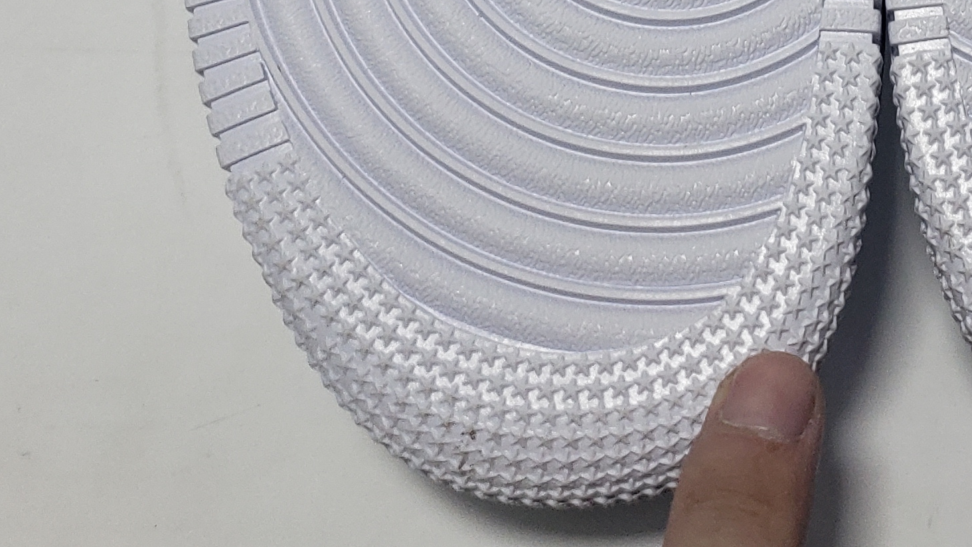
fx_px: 2011
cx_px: 878
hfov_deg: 26.3
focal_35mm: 78
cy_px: -384
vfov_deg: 14.0
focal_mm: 4.3
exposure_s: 1/726
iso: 50
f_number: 1.5
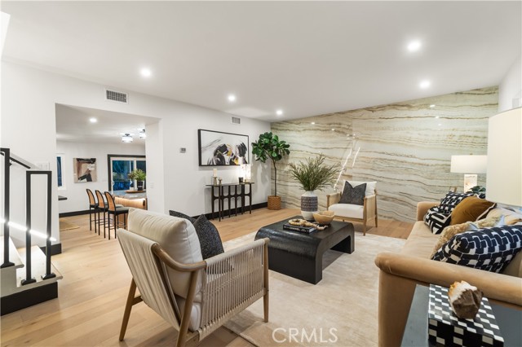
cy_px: 174
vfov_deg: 77.3
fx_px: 217
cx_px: 261
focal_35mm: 15
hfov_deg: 100.4
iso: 320
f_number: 7.1
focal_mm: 10
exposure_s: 1/5
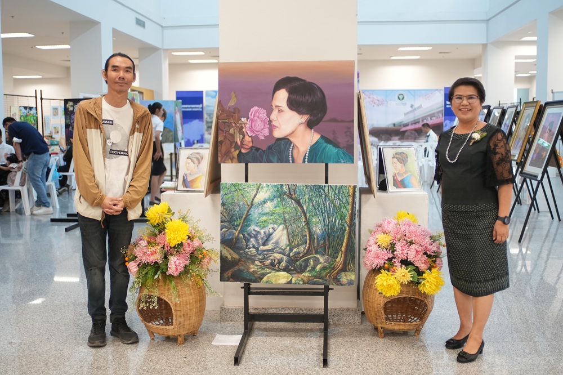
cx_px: 282
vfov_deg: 13.0
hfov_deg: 19.5
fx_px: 1641
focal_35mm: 105
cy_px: 188
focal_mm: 70
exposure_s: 1/125
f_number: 2.8
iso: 1000
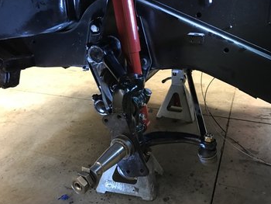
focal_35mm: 32
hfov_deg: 56.6
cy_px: 93
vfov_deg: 44.2
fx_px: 251
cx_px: 153
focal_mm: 3.99
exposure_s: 1/7
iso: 100
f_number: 1.8
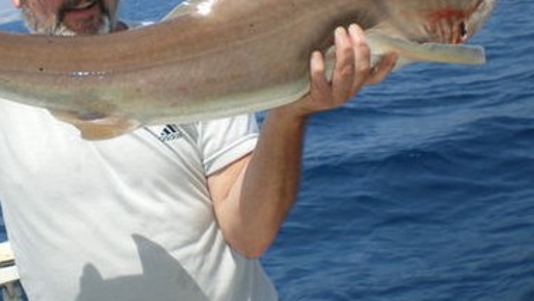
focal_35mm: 65
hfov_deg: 31.9
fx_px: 921
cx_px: 149
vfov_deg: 18.5
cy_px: 97
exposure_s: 1/400
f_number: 4.6
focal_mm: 6.3
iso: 50
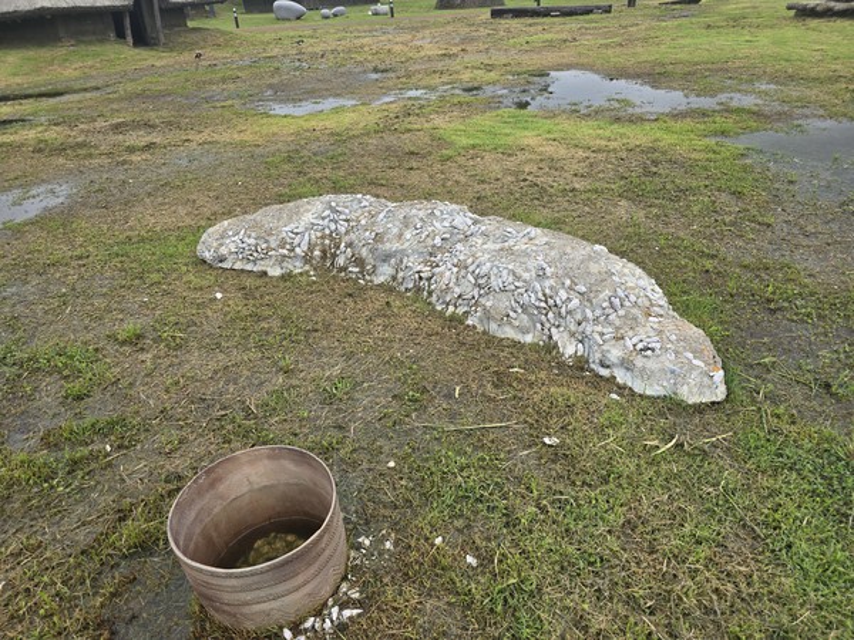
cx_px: 427
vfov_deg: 58.9
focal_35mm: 23
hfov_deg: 73.9
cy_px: 320
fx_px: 567
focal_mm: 6.3
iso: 12
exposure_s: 1/586
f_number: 1.7
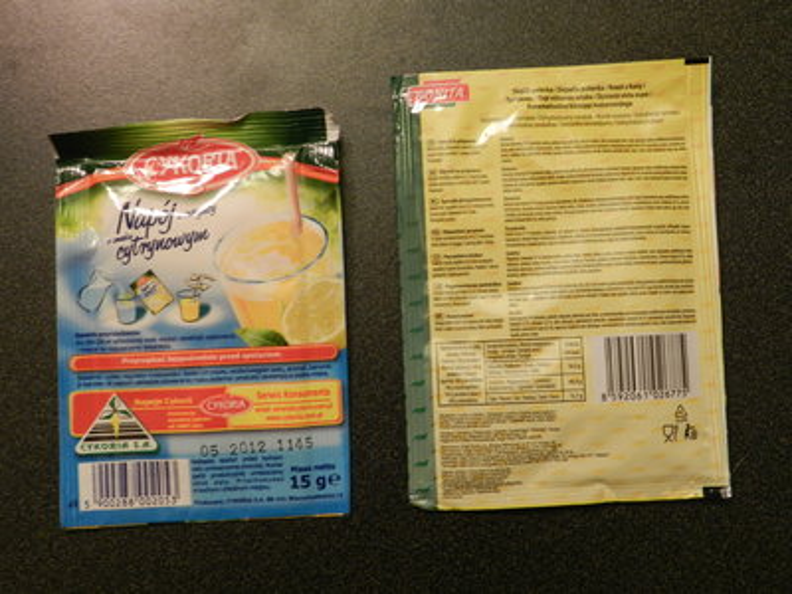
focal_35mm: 38
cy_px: 297
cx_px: 396
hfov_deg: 49.0
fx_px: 869
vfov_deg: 37.7
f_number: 4
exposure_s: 1/8
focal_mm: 6.7
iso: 400
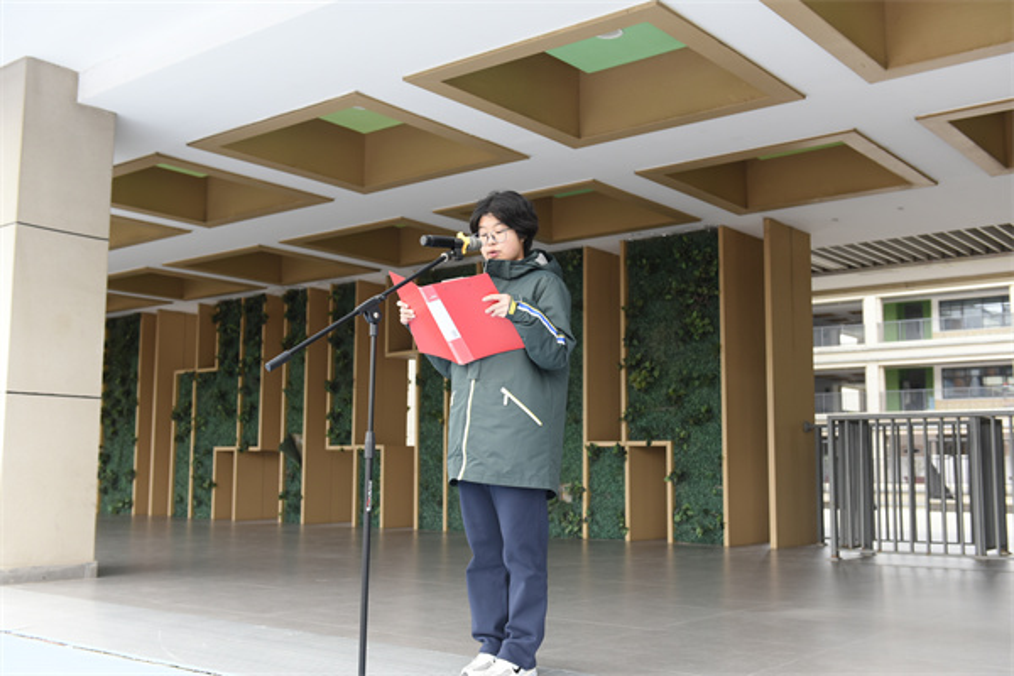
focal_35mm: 38
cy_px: 338
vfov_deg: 35.1
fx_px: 1070
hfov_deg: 50.7
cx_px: 507
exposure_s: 1/125
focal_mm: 38
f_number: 4.5
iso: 500
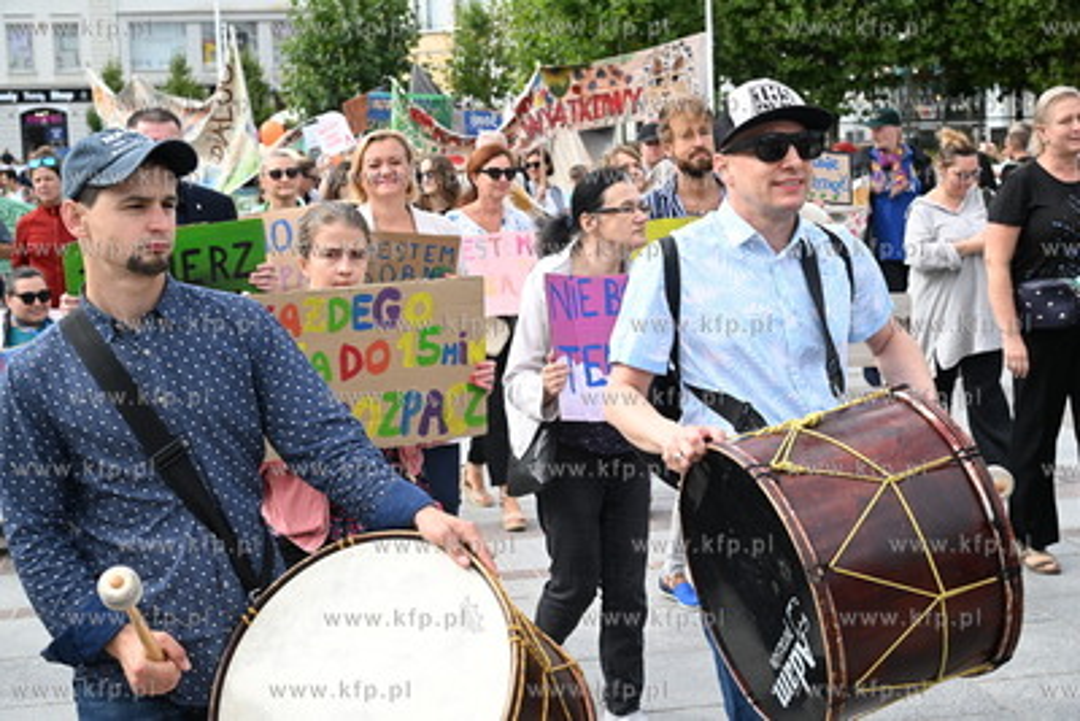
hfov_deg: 36.2
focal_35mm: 55
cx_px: 540
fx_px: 1651
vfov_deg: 24.6
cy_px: 360
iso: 400
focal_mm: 55
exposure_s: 1/500
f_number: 5.6
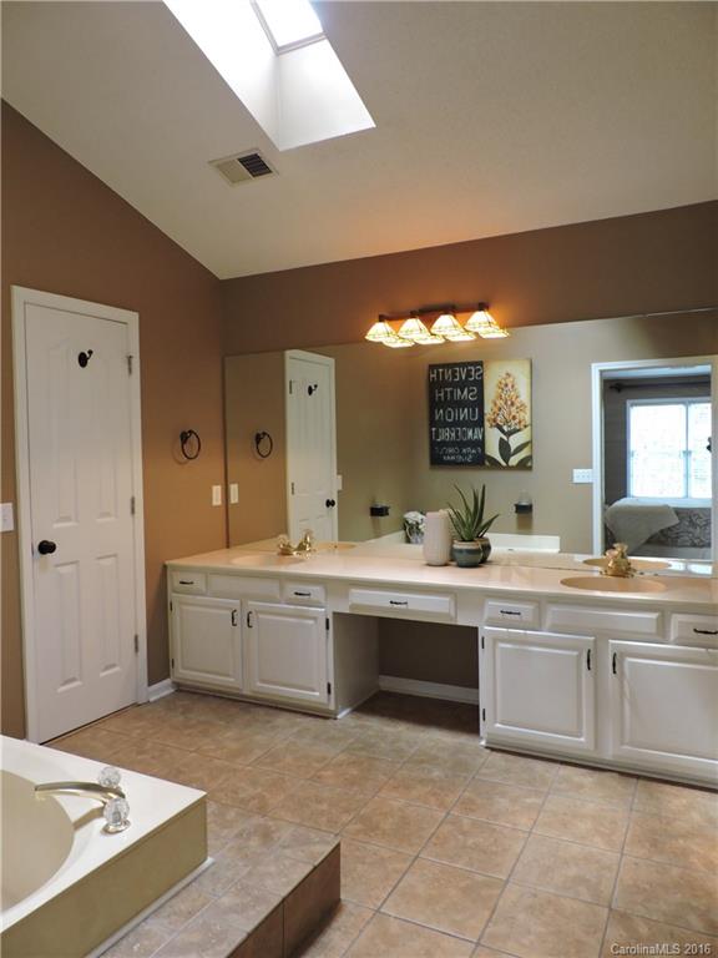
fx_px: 664
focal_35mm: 24
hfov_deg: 56.8
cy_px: 479
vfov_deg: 71.6
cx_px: 359
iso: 360
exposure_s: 1/30
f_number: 3
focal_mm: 4.3
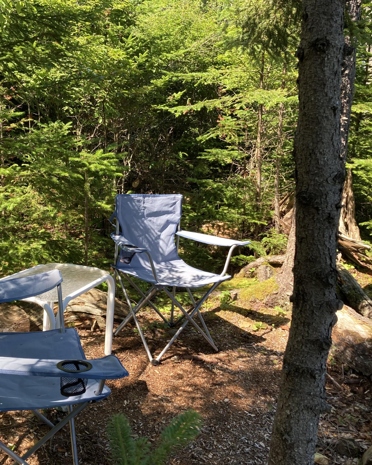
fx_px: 509
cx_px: 129
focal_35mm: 37
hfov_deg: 39.7
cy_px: 231
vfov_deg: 49.1
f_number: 1.8
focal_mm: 3.99
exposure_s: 1/222
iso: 20
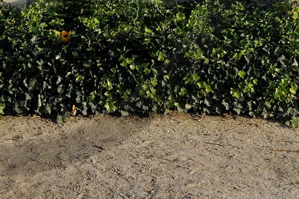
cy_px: -98
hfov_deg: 17.6
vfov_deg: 11.6
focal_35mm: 113
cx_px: -15
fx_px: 937
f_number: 9
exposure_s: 1/250
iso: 200
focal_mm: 32
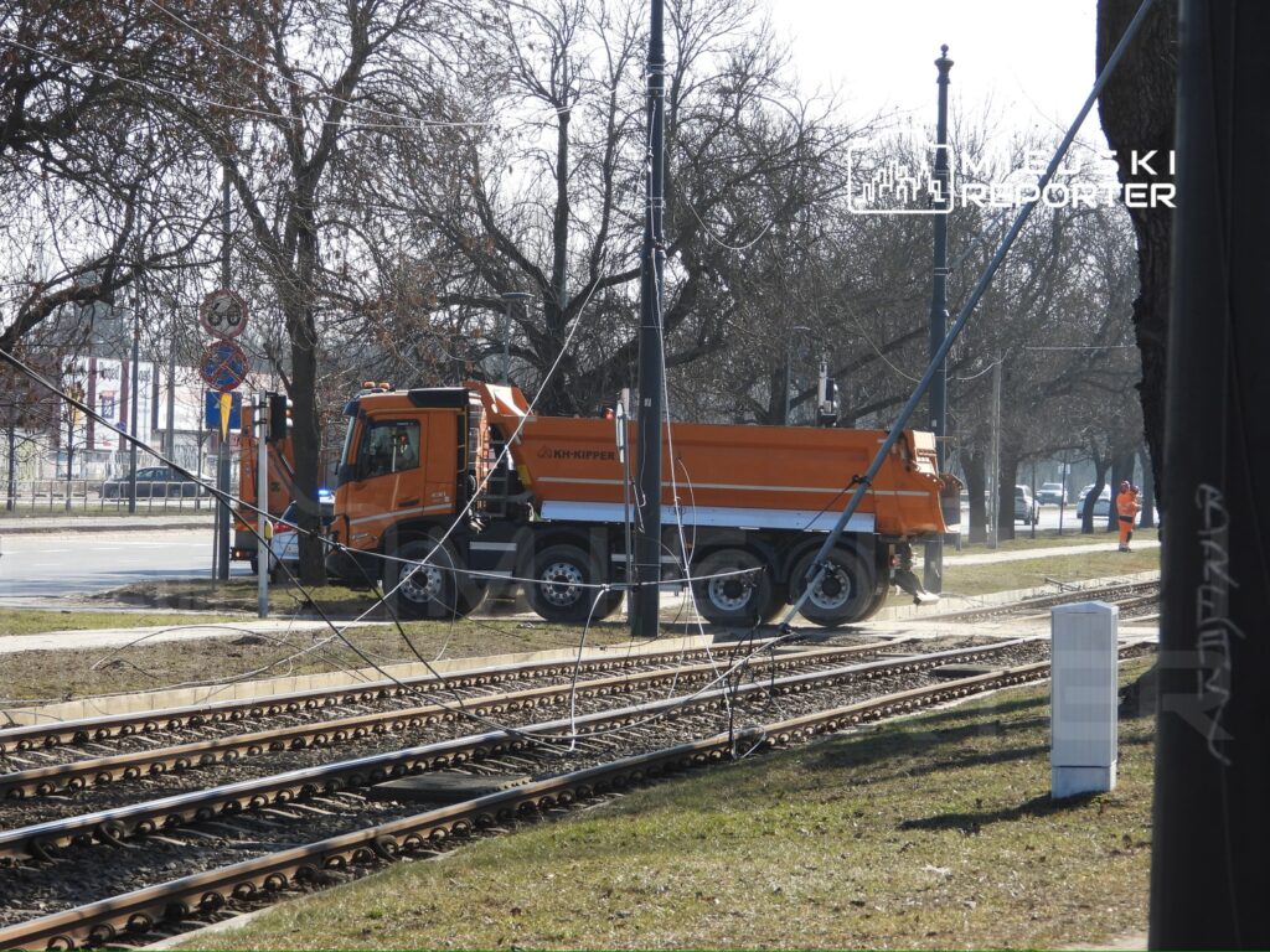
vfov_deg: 9.6
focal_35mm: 155
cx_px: 635
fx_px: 5687
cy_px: 476
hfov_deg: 12.7
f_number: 4
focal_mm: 27.9
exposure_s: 1/400
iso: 100
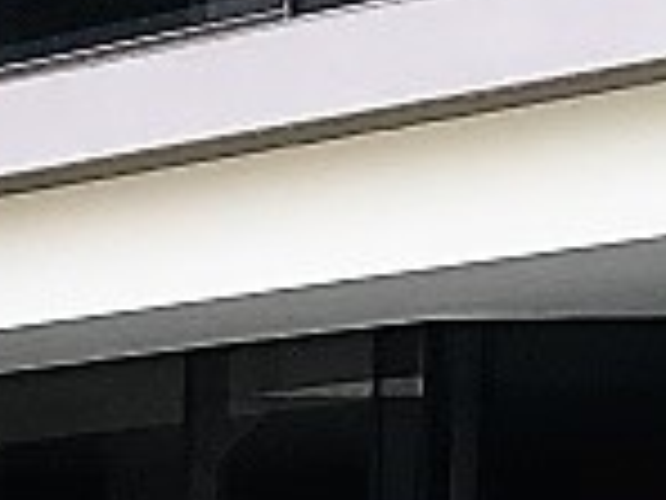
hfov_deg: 8.6
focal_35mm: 200
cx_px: -1148
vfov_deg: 6.6
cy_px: 1658
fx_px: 3848
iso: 25
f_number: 2.2
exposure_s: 1/166
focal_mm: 4.15
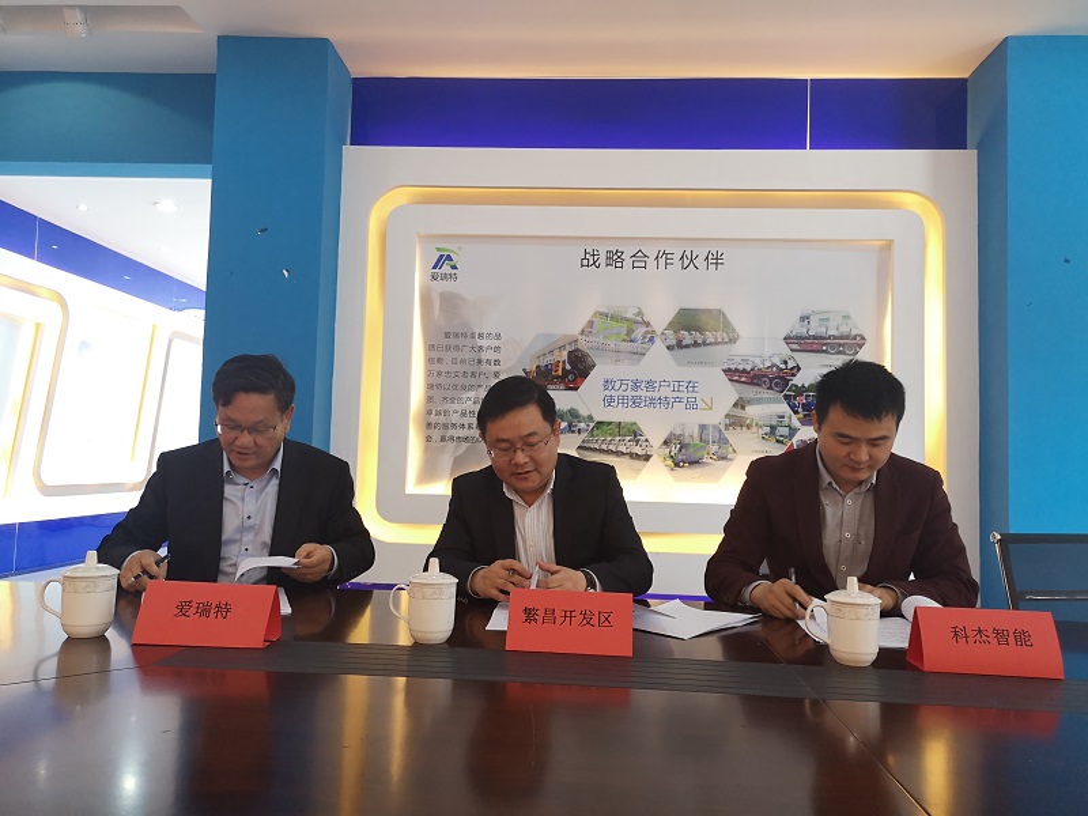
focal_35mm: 27
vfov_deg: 51.4
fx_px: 849
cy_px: 408
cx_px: 544
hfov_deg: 65.3
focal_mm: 3.95
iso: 125
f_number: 1.8
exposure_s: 1/50
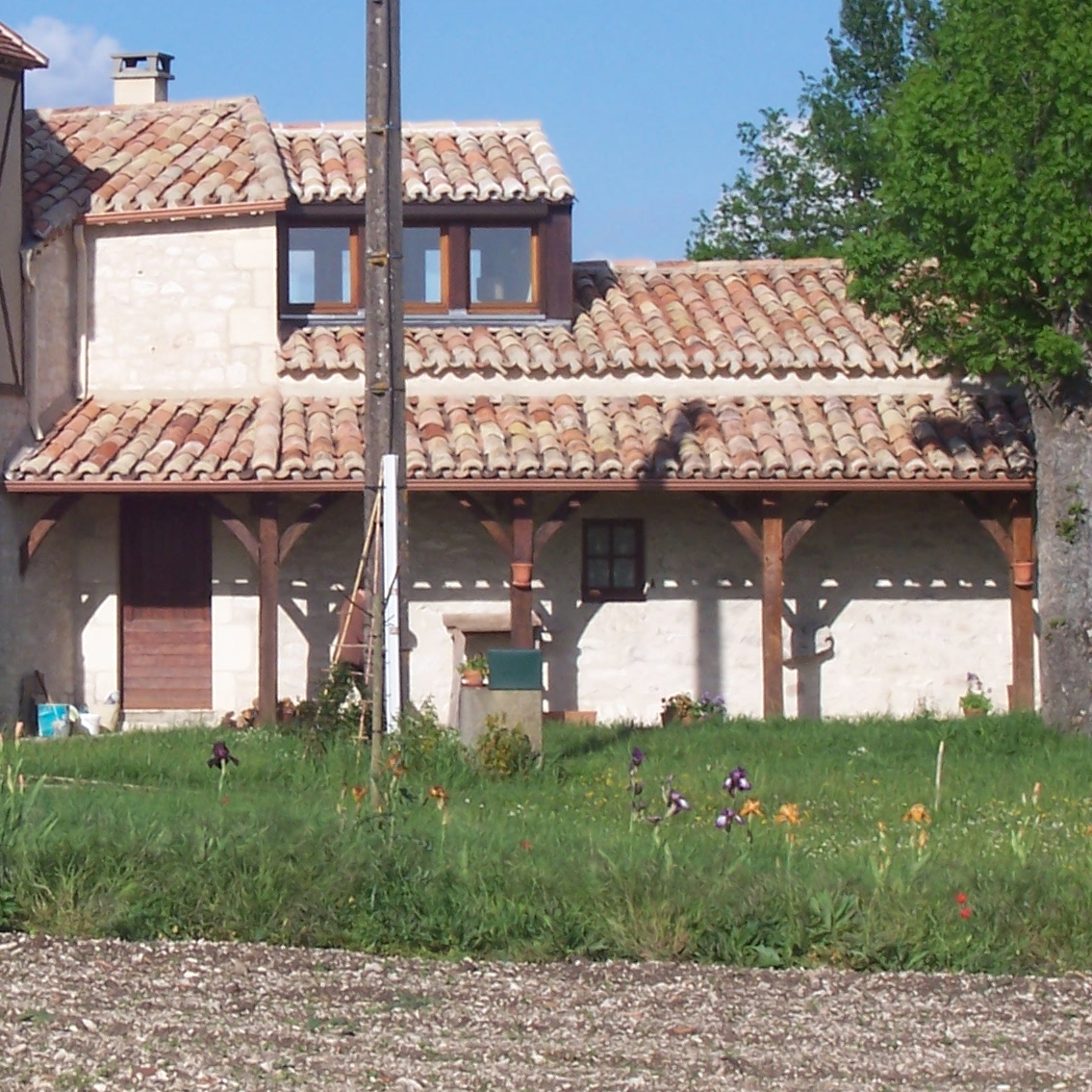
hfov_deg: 9.5
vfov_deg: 9.6
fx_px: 6531
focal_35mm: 183
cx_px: 171
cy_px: 479
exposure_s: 1/250
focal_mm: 16.8
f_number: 9.5
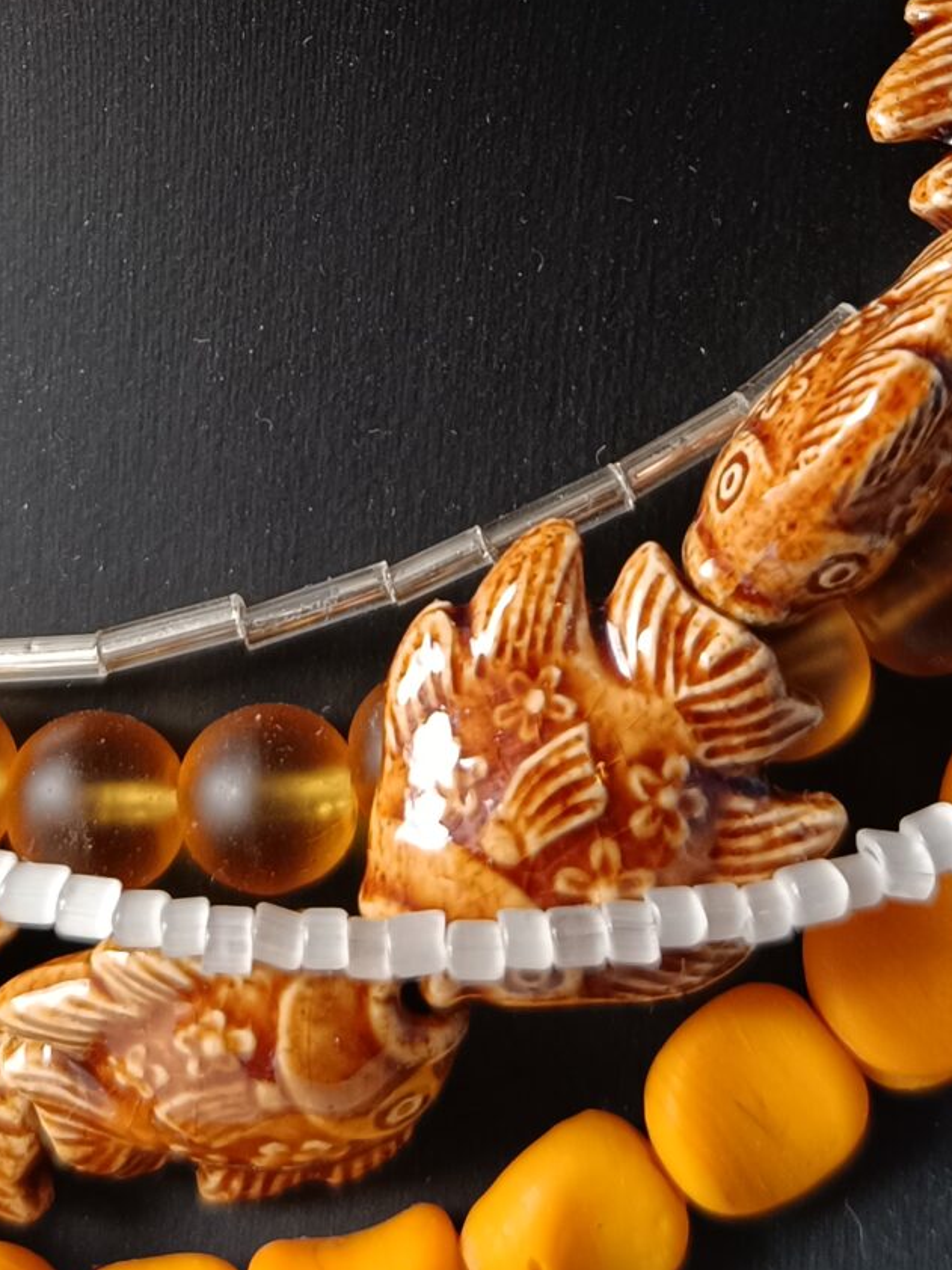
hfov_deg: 20.0
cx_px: 276
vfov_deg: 25.5
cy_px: 29
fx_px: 2678
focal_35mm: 73
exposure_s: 1/101
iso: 562
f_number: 1.88
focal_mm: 5.59
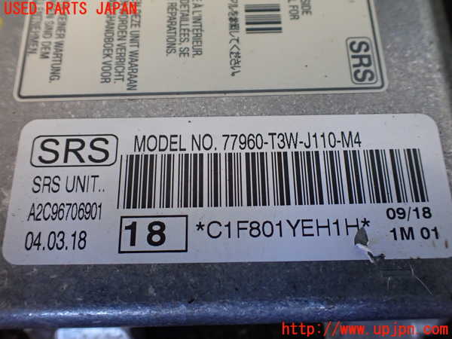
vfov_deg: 46.8
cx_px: 226
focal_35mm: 30
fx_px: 392
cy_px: 170
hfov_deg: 60.0
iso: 400
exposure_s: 1/125
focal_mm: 5.4
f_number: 2.3
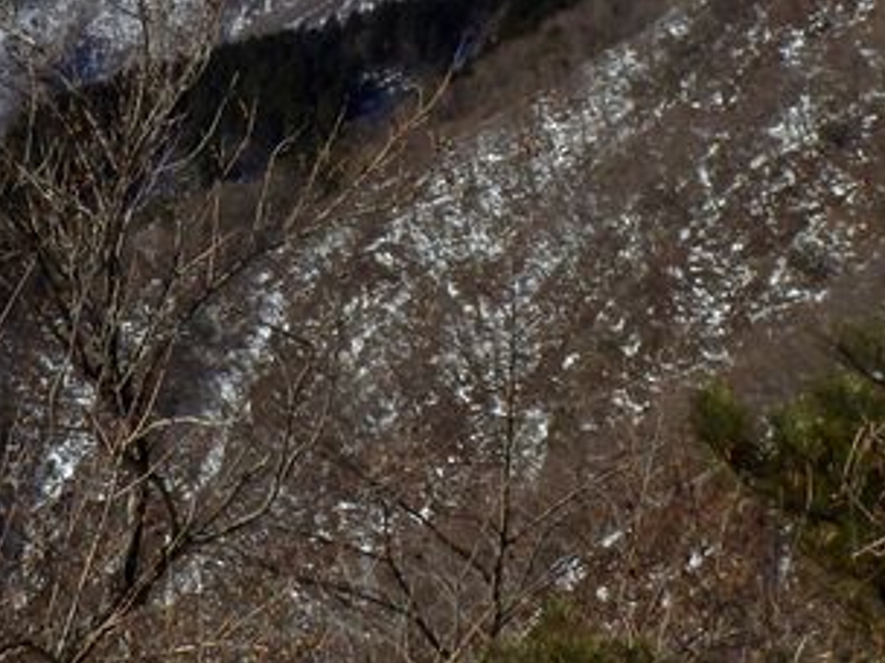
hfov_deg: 14.7
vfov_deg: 10.8
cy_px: -201
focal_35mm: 134
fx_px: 3426
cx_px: 408
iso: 80
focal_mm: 9.1
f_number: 11.1
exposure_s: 1/250
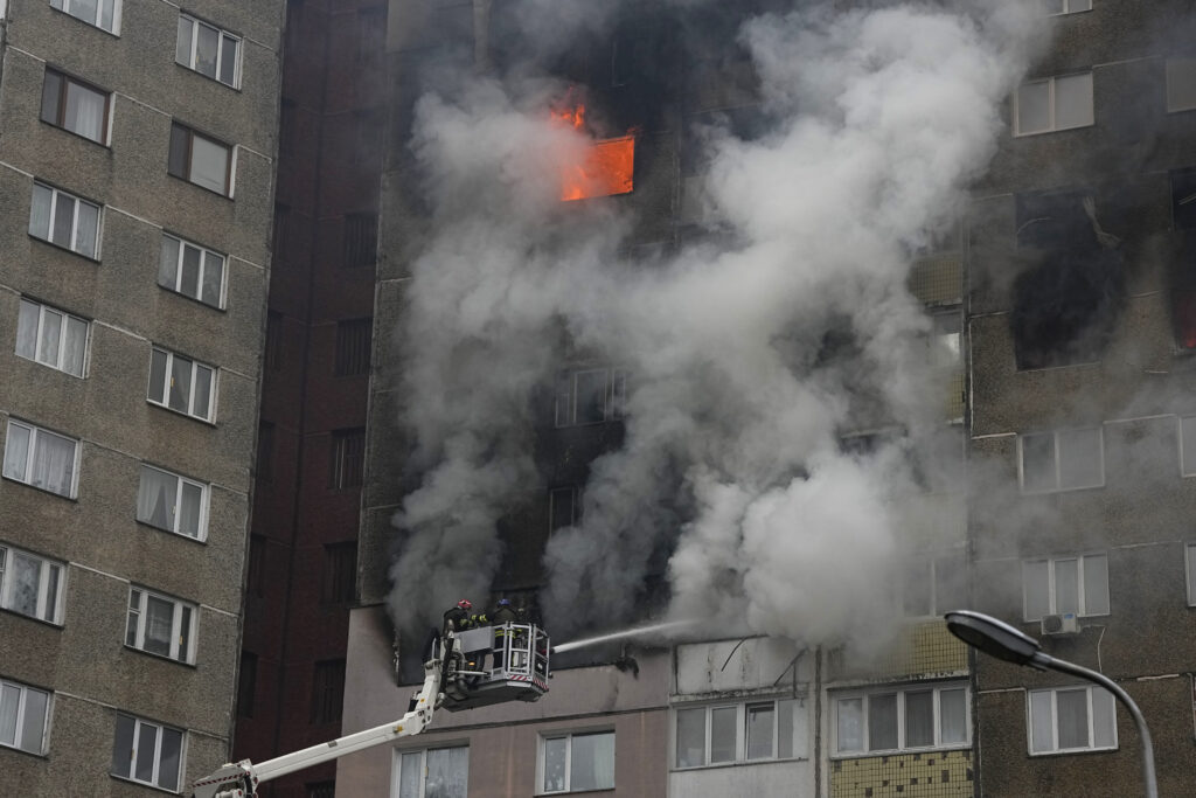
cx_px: 598
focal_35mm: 107
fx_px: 3555
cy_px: 399
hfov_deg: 19.1
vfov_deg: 12.8
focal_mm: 107
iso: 1000
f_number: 5.6
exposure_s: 1/800
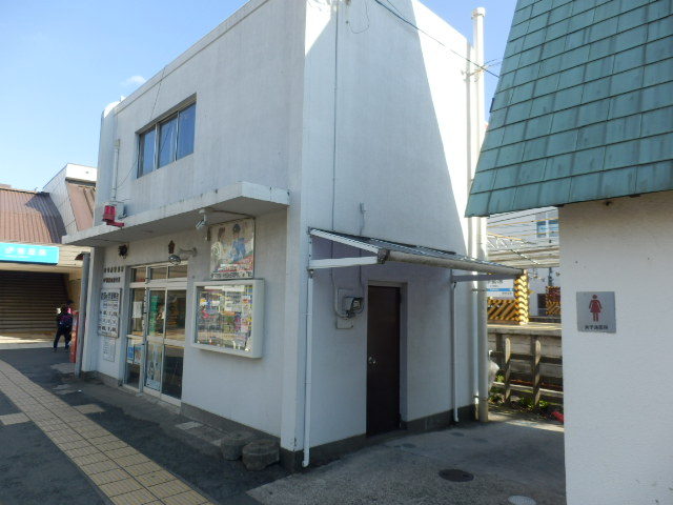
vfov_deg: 56.8
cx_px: 336
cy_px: 252
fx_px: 467
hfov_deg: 71.6
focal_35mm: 24
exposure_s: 1/500
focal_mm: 4.2
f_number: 3
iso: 80
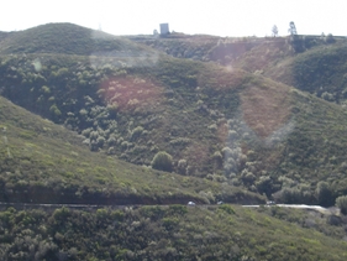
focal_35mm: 79
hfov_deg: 24.7
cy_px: 161
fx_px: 792
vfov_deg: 18.7
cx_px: 173
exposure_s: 1/106
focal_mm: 7.9
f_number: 2.8
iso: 64
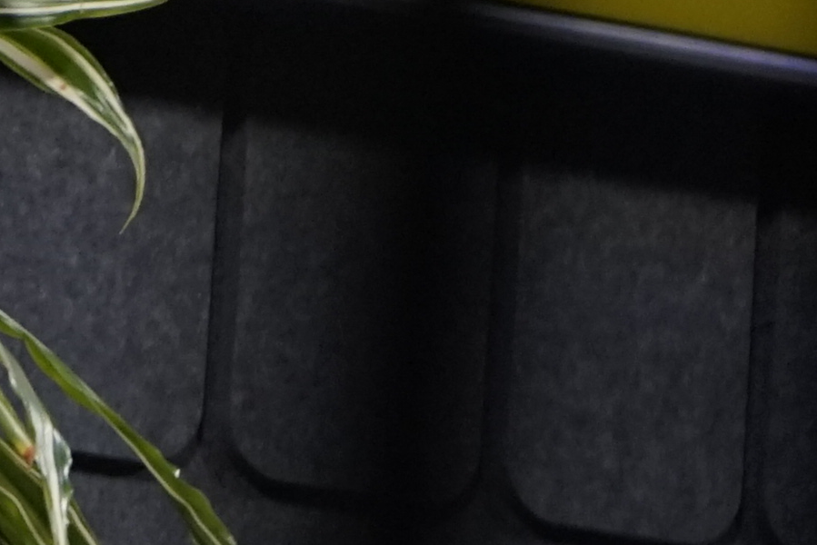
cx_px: 1112
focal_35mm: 467
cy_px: 1316
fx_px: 10601
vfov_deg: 2.9
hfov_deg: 4.4
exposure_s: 1/160
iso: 1250
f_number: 4
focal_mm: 70
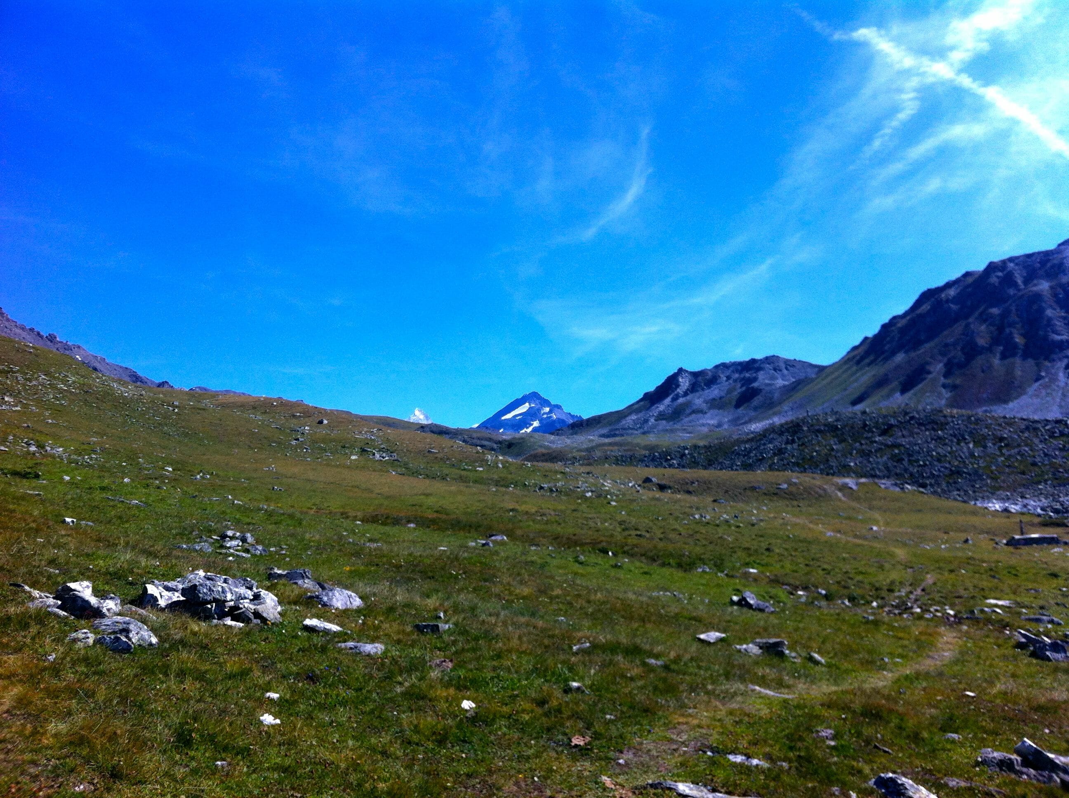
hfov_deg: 52.7
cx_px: 534
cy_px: 399
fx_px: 1079
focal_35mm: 35
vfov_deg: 40.6
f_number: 2.8
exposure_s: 1/1257
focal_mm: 3.85
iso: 80
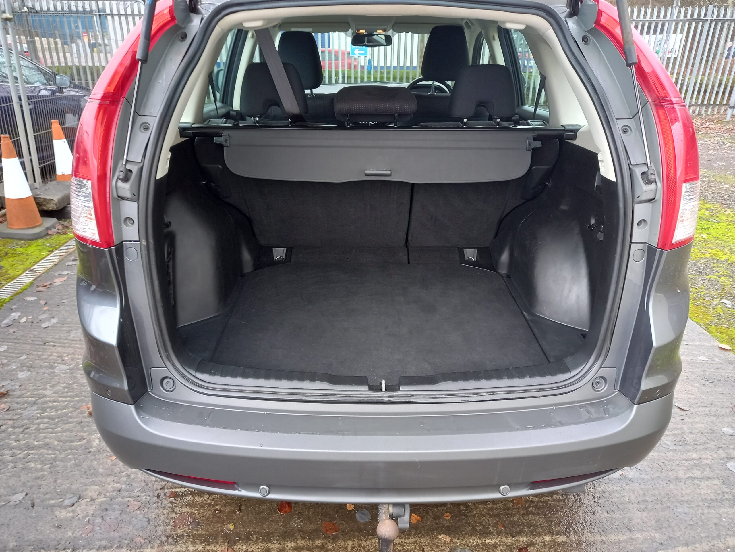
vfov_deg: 54.9
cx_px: 368
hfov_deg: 69.4
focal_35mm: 25
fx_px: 531
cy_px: 276
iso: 200
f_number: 2
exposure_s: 1/30
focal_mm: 4.6
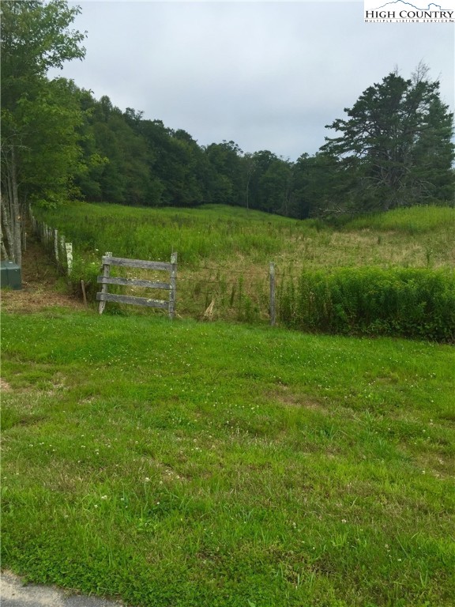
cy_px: 304
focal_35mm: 29
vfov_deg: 61.7
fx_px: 508
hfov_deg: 48.2
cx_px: 228
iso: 32
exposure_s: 1/1883
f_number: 2.2
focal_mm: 4.15
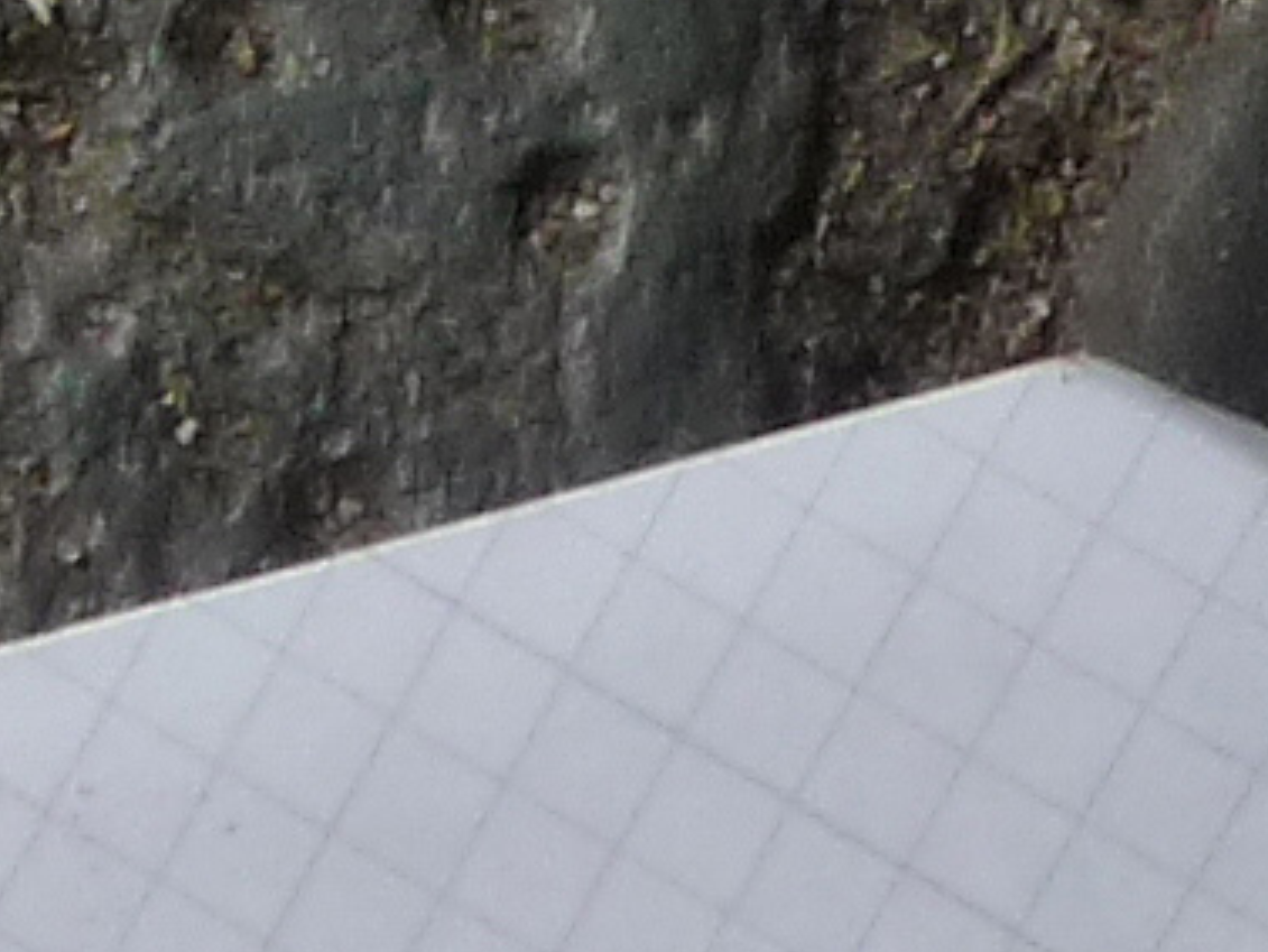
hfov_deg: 3.7
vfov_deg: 2.7
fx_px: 19897
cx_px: 669
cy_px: 3179
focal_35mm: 543
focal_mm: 9.9
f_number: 8
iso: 160
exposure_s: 1/640
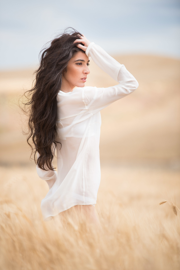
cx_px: 90
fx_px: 1507
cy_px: 136
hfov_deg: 6.8
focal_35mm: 201
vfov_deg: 10.2
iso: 125
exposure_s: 1/3200
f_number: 2.8
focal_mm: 200
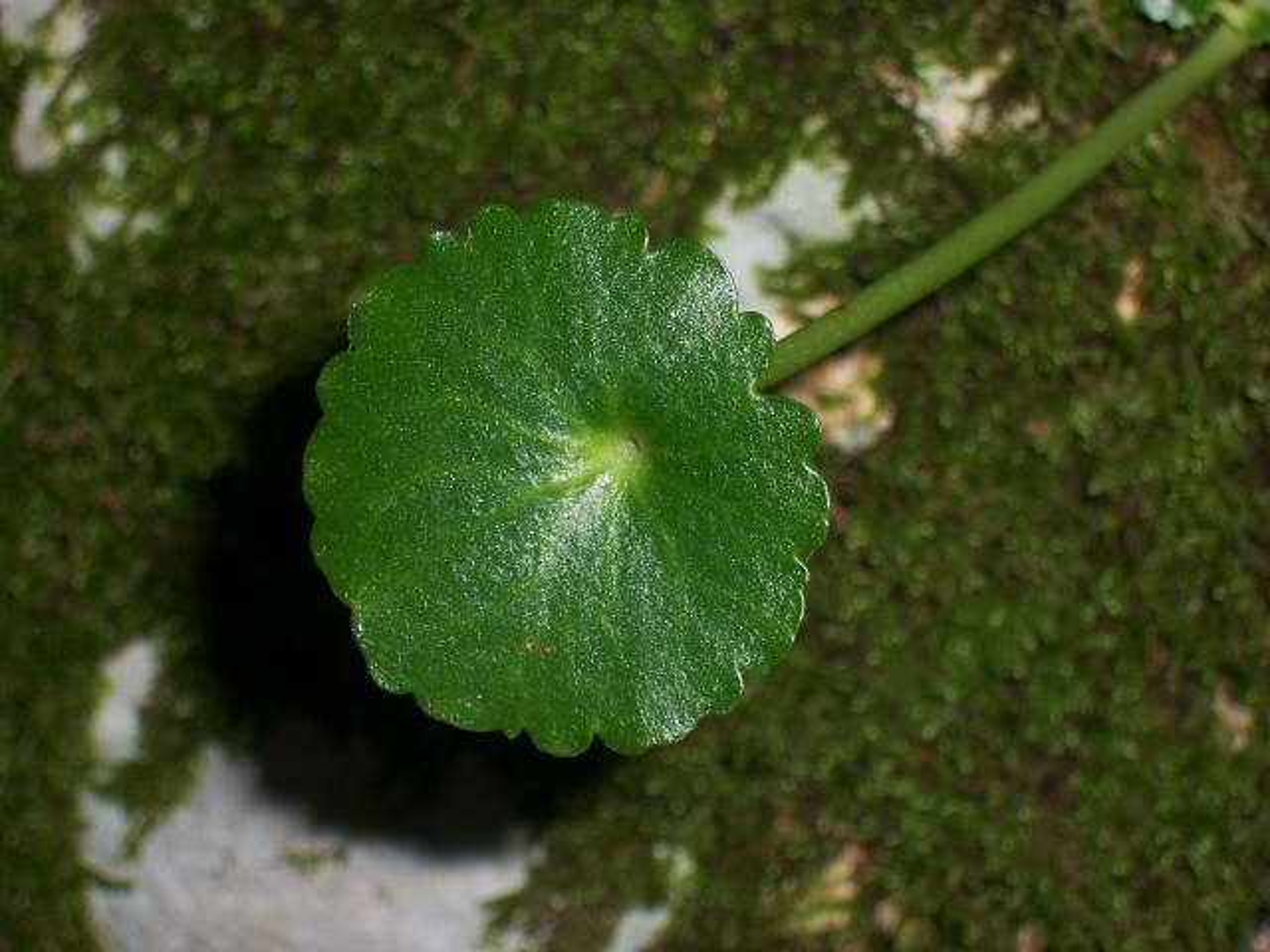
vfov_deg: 14.5
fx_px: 3742
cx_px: 635
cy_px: 476
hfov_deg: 19.3
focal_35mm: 102
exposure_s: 1/90
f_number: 4.6
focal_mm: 16.8
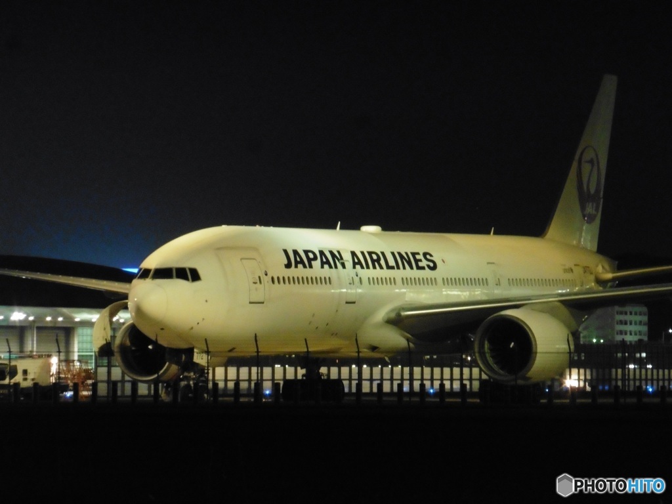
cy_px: 252
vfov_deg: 6.4
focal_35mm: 231
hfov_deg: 8.6
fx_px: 4484
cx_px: 336
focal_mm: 41.3
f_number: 5.6
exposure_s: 1/4
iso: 1250
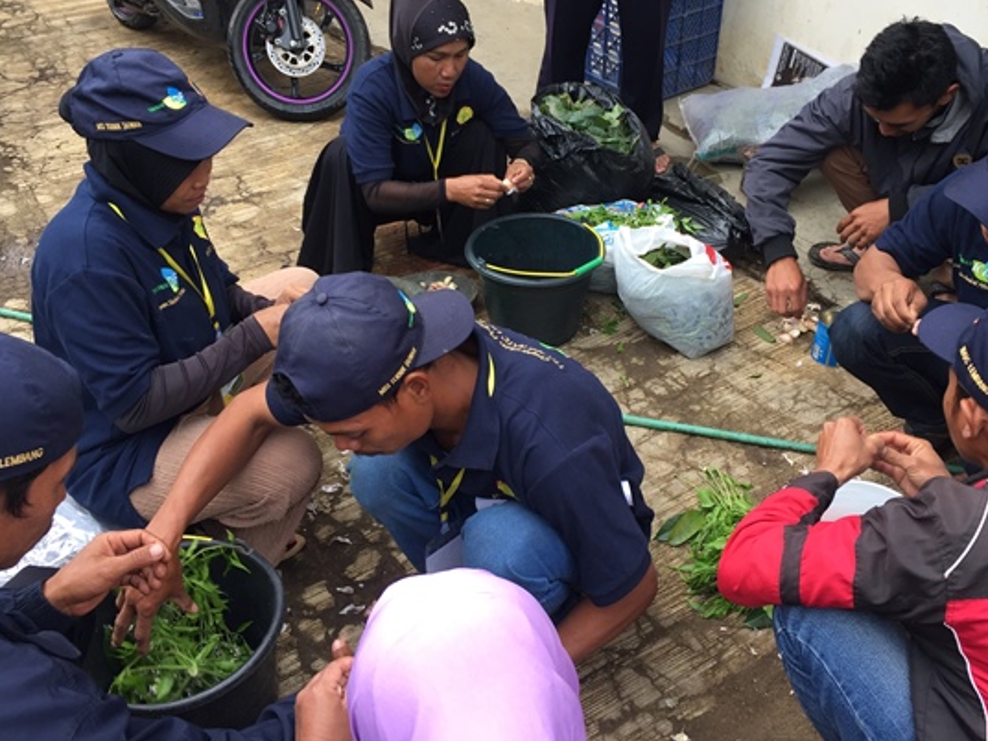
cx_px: 535
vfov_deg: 41.8
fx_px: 970
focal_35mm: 34
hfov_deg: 53.9
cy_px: 359
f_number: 2.2
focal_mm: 4.15
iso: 32
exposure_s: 1/100
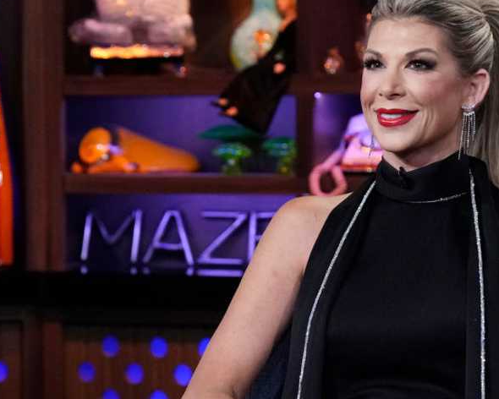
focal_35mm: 187
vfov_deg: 8.3
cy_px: 275
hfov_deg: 10.3
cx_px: 245
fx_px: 2762
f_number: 2.8
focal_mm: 70
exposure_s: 1/160
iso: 2500
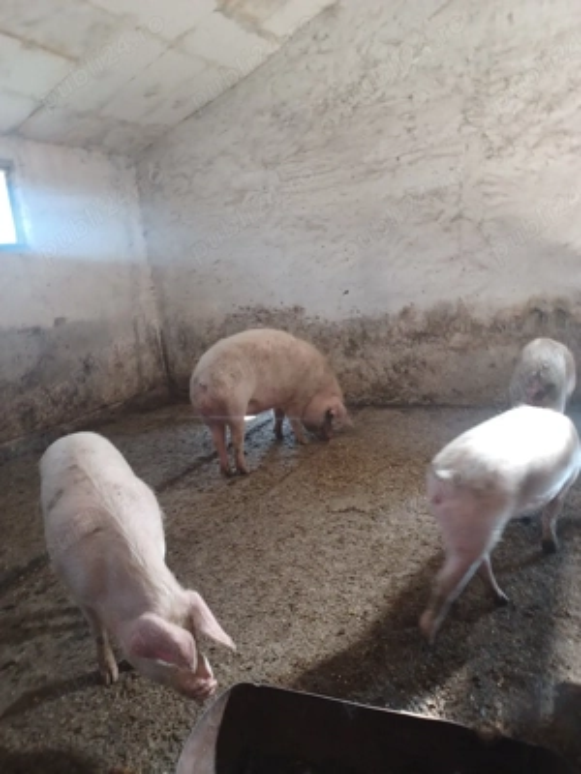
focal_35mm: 25
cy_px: 387
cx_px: 290
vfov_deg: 69.4
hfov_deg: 54.9
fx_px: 559
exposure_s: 1/30
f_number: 1.8
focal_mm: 4.6
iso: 400
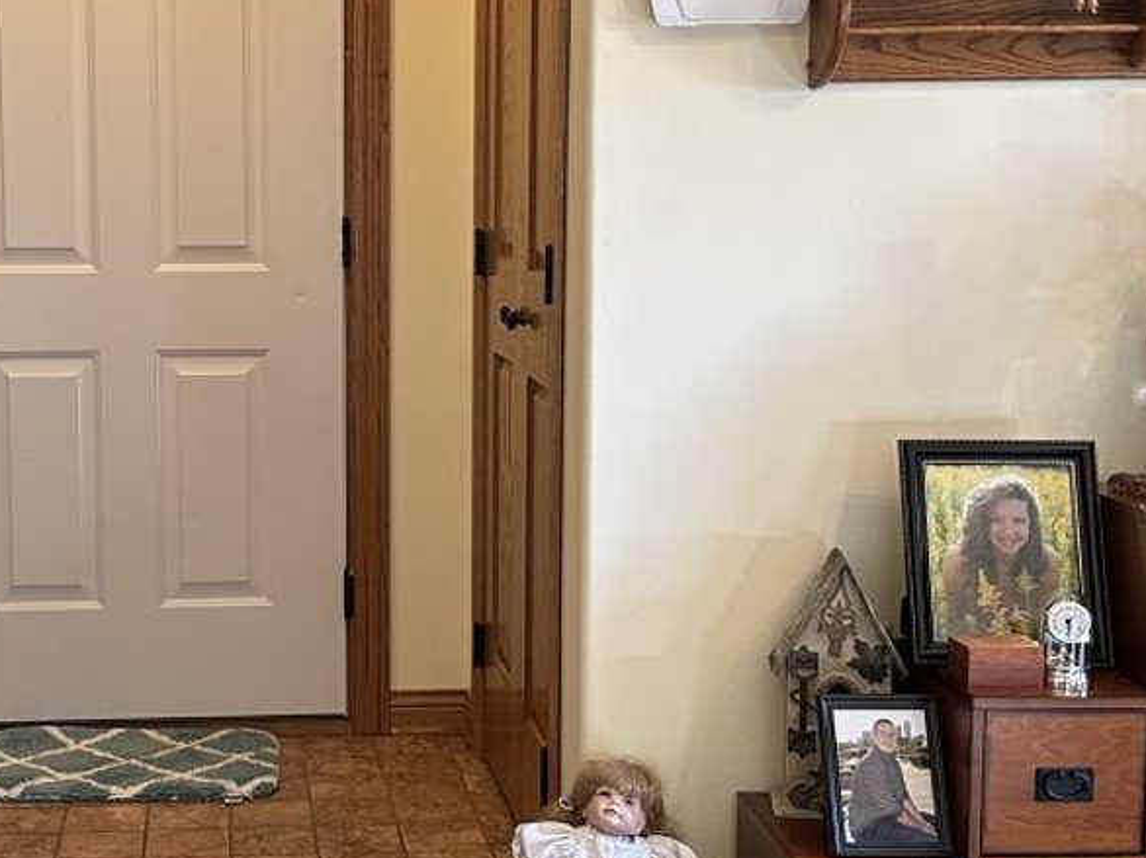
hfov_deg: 30.7
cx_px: 294
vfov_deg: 23.6
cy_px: 402
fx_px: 2052
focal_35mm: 62
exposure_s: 1/60
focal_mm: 6.86
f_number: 1.78
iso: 250
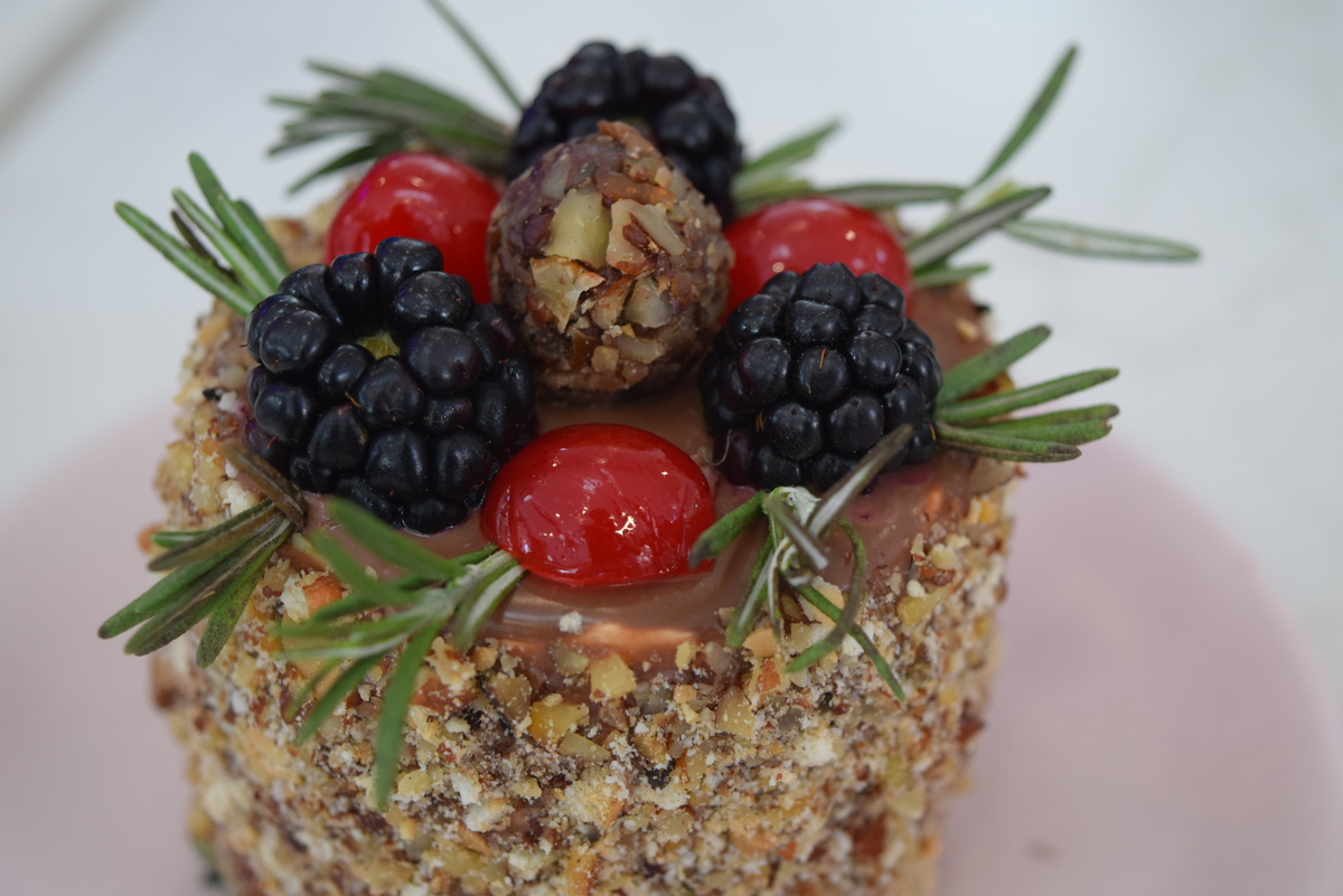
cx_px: 672
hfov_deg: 29.2
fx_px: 2575
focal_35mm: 69
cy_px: 448
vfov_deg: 19.7
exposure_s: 1/60
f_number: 5
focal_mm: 46
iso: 720
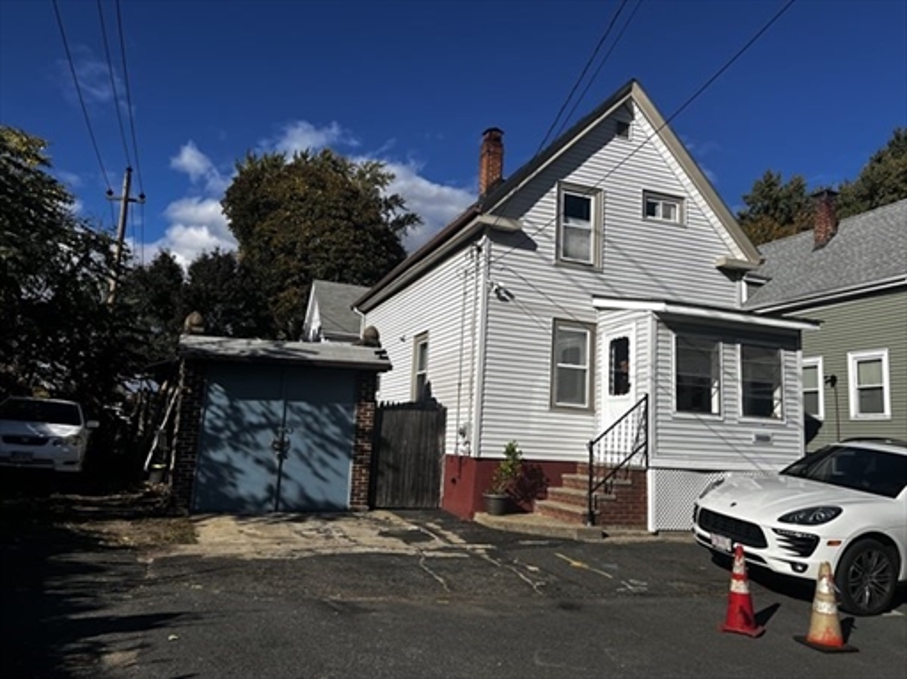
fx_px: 681
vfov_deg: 53.0
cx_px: 454
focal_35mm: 26
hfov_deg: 67.3
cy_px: 340
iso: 50
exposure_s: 1/6993
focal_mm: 5.7
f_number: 1.5
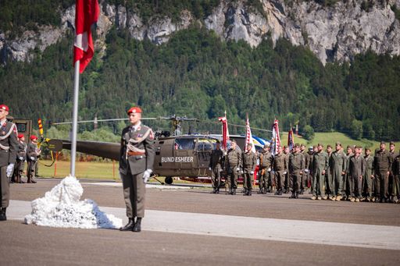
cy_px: 133
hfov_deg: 18.6
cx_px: 200
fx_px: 1222
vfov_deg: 12.4
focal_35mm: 110
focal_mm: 110
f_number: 2.8
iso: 50
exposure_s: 1/1600
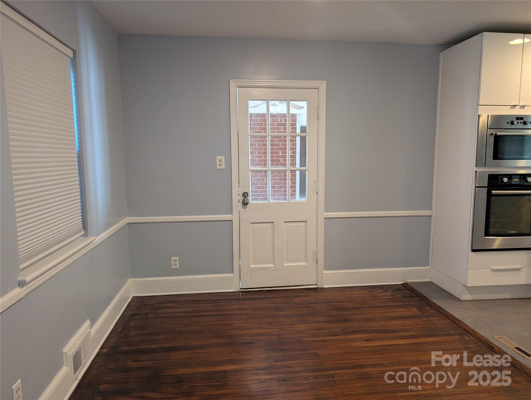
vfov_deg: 56.9
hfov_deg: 71.5
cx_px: 266
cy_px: 200
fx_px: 369
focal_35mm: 24
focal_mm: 6.9
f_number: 1.68
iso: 782
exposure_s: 1/120
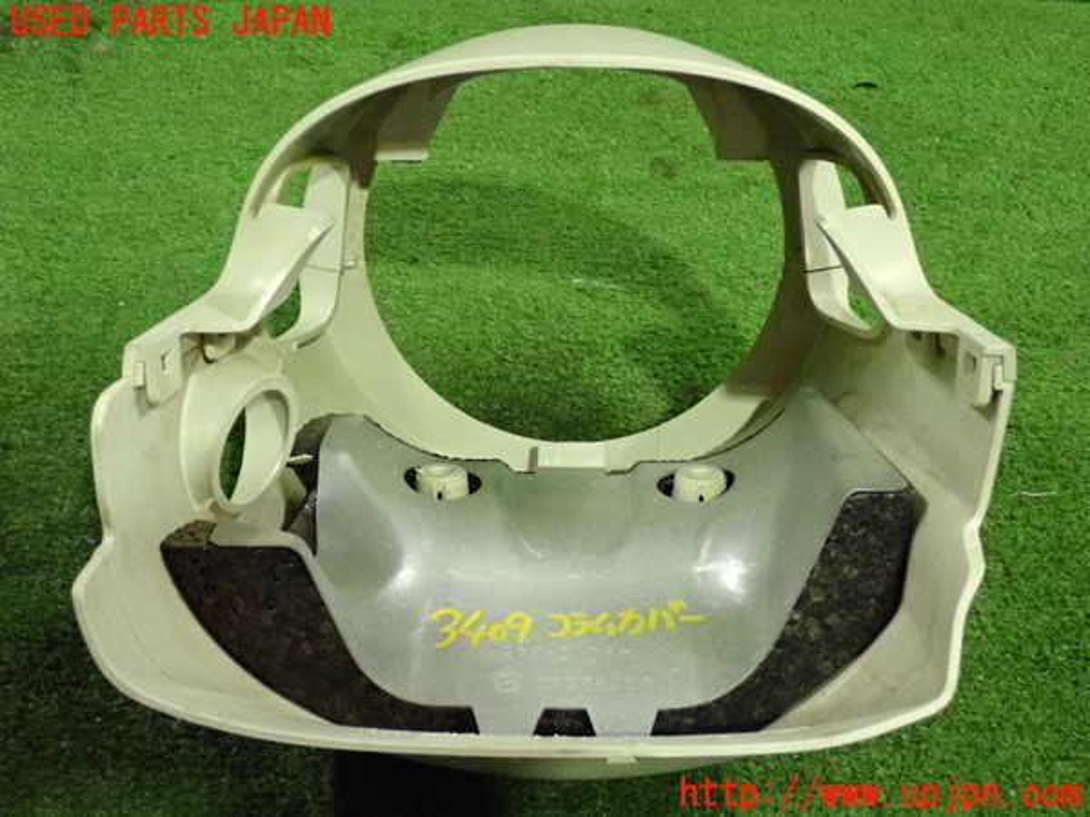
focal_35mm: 50
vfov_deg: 29.1
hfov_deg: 38.2
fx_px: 1574
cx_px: 545
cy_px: 408
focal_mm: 9.01
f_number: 3.2
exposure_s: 1/125
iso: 2500
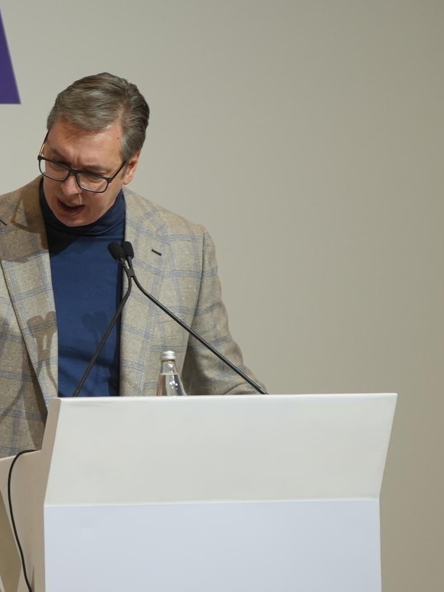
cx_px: 126
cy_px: 296
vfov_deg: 4.6
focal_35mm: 434
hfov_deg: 3.4
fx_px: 7424
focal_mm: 200
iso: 800
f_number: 2.8
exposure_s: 1/1250
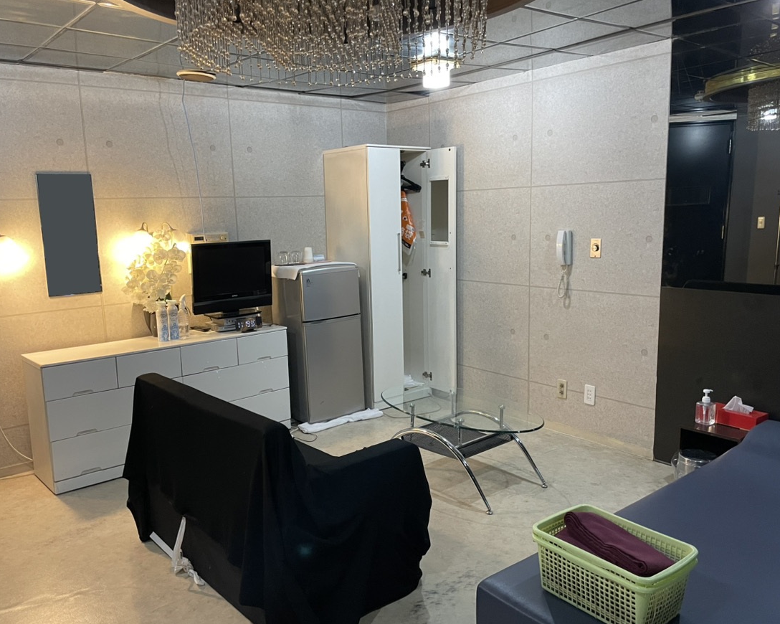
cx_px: 366
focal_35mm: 28
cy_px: 320
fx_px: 646
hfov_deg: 62.2
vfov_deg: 51.5
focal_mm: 4.2
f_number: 1.6
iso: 320
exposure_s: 1/50
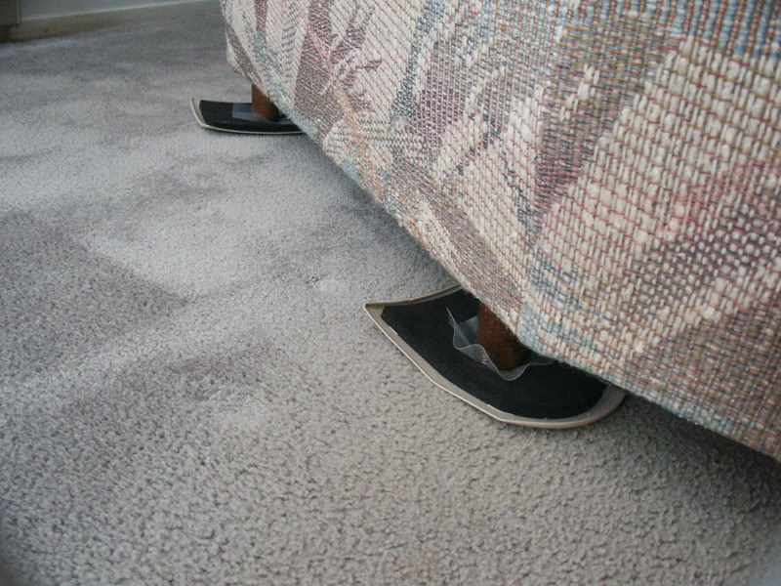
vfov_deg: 40.7
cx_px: 390
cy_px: 293
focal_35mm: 35
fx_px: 790
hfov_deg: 52.6
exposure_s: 1/45
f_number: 3
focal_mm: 7.19
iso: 400
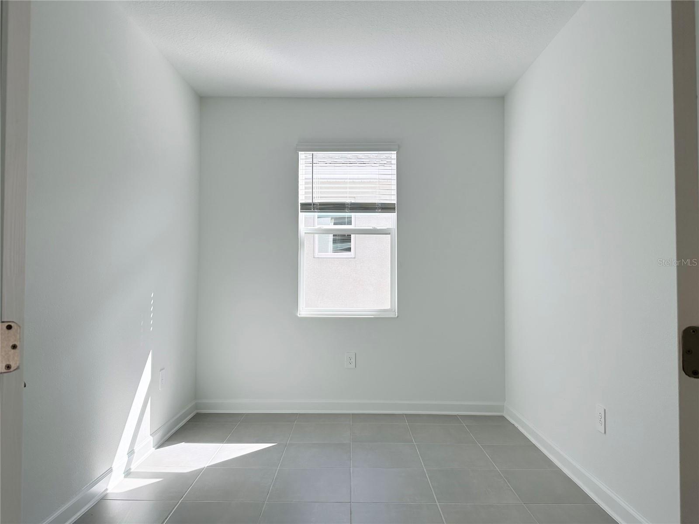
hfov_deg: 71.6
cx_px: 350
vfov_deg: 56.8
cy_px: 262
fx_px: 485
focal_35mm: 24
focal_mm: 6.86
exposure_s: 1/918
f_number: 1.78
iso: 80
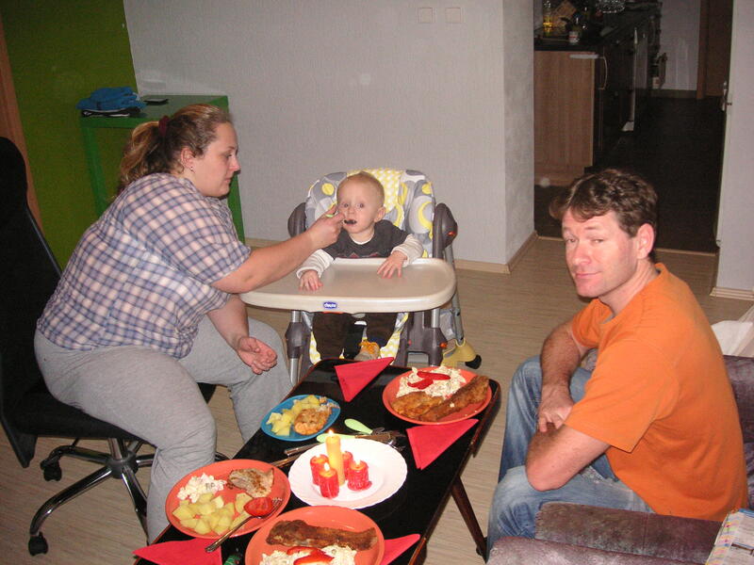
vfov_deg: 38.7
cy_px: 282
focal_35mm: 37
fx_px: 806
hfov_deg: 50.1
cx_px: 377
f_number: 2.8
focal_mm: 6.1
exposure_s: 1/45
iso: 160
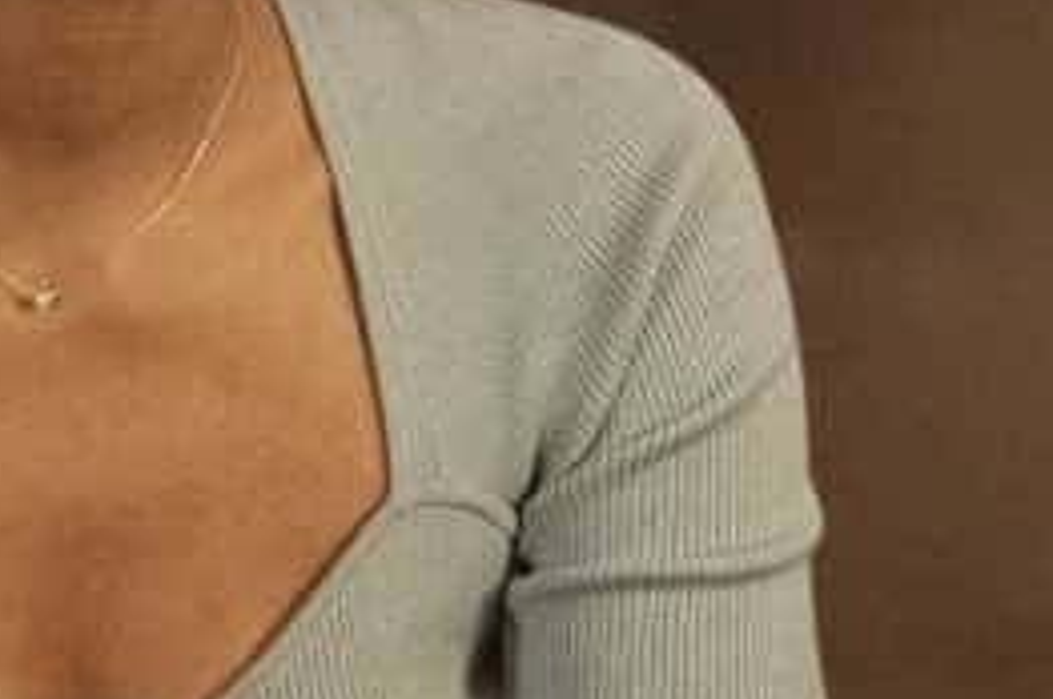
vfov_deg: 1.9
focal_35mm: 734
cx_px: 900
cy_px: 333
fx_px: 21443
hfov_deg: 2.8
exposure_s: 1/125
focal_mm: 160
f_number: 2.8
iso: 12800
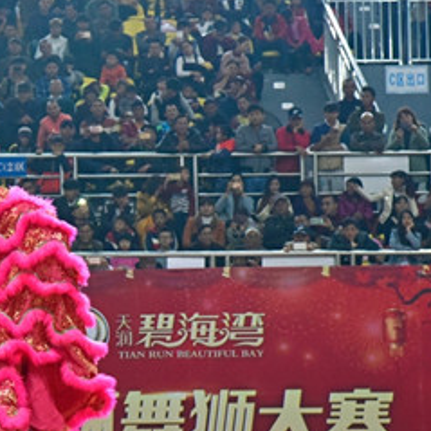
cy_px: 285
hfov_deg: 8.8
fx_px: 2761
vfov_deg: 8.9
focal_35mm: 196
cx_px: -105
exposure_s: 1/100
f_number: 9
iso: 3200
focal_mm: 92
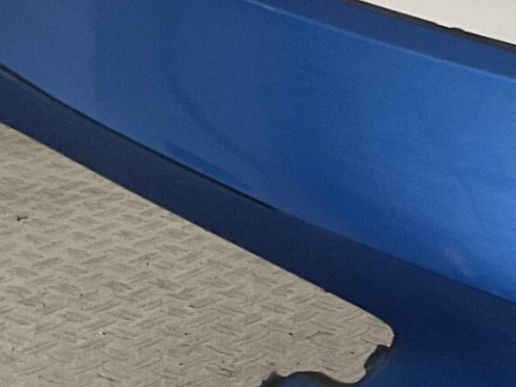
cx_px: 755
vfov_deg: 11.5
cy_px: 269
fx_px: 1923
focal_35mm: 129
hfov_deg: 14.4
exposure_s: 1/60
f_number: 1.8
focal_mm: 3
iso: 80
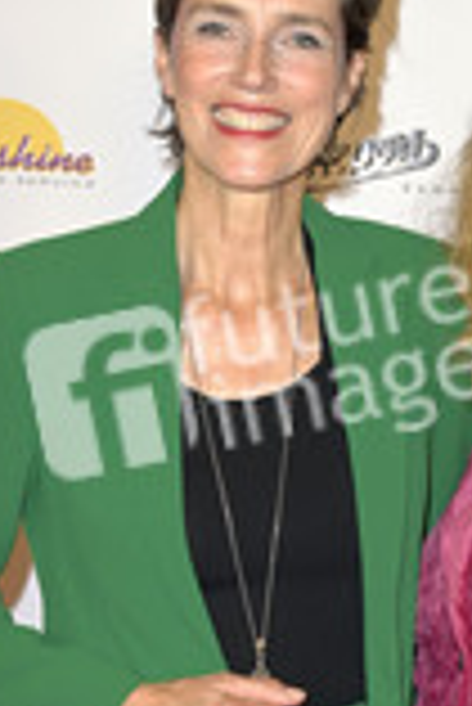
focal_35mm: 140
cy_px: 598
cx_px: 387
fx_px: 2747
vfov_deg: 14.5
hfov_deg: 9.8
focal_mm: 55
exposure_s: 1/160
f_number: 5.6
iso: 640
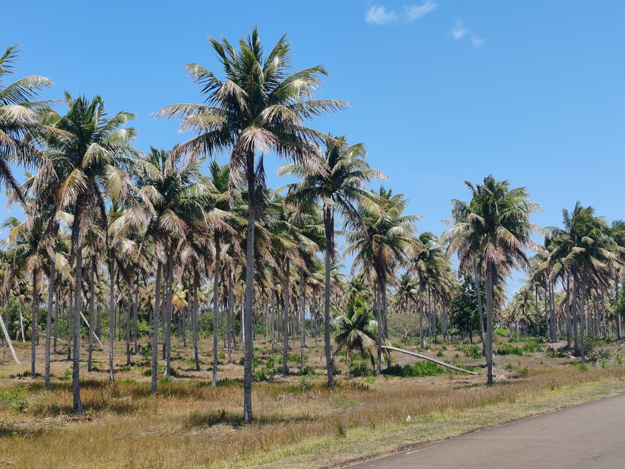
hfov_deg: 35.5
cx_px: 312
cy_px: 234
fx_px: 975
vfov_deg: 27.0
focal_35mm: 54
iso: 50
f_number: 1.9
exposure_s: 1/520
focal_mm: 6.12
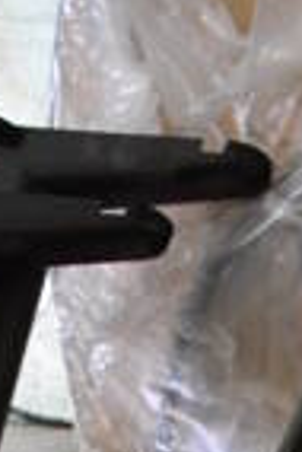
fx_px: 2171
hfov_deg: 8.0
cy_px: 1367
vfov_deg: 9.3
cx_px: 134
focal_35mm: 173
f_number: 3.5
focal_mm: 18
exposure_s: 1/25
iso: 3200
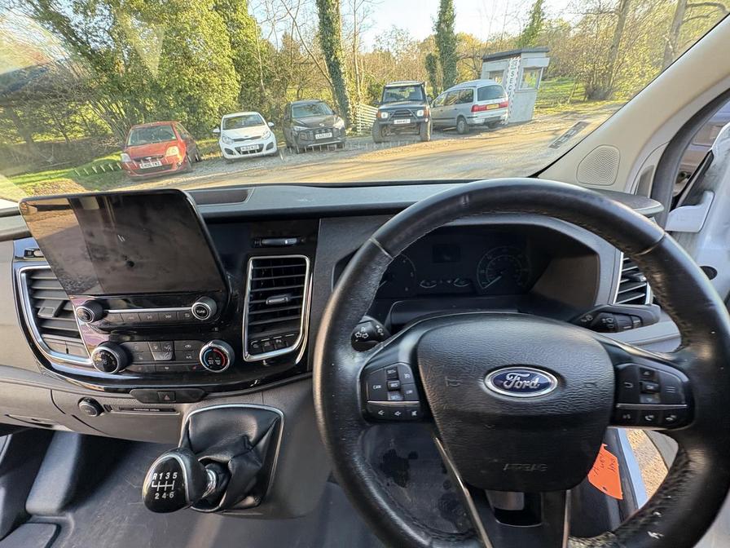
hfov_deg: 102.1
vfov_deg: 85.7
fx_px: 295
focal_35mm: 14
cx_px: 365
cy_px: 274
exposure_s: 1/70
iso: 200
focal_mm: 2.22
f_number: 2.2
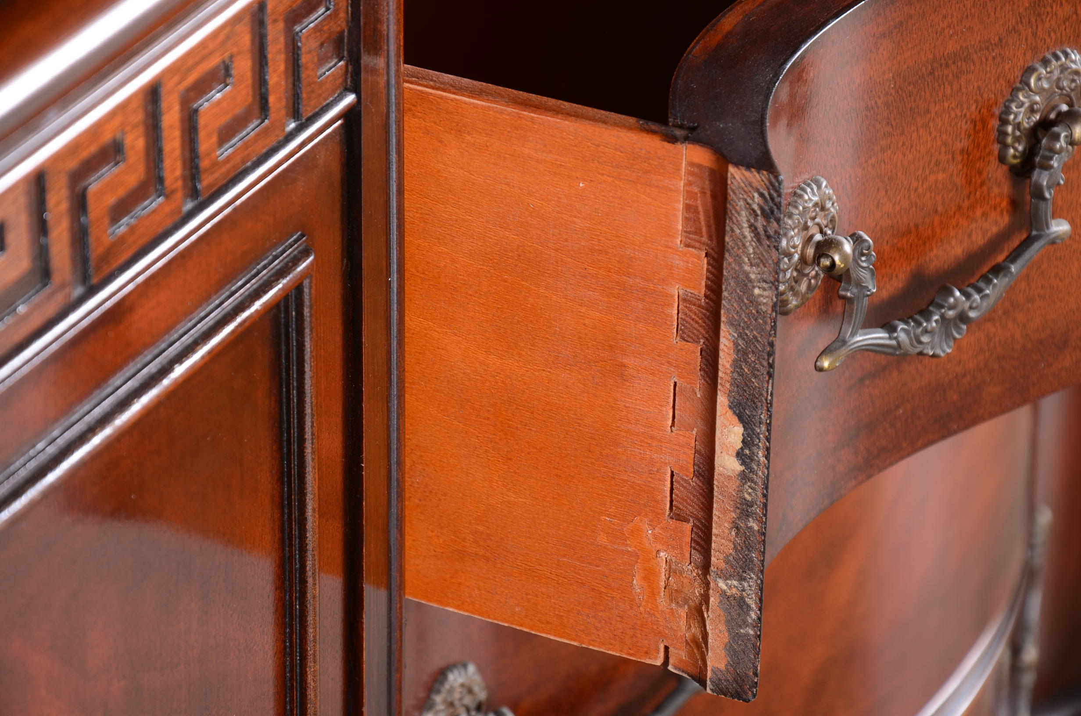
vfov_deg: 8.7
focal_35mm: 158
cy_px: 358
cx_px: 540
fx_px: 4720
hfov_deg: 13.1
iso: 125
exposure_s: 1/125
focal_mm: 105
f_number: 8
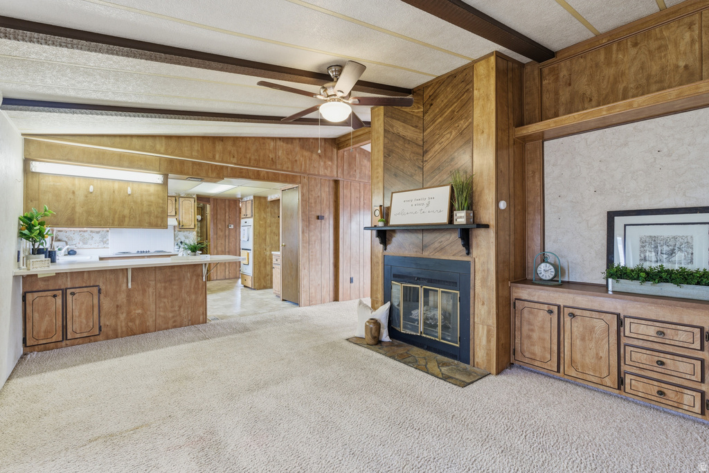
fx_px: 315
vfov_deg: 73.8
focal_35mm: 16
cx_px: 354
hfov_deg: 96.7
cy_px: 236
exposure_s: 1/8
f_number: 8
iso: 100
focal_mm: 16
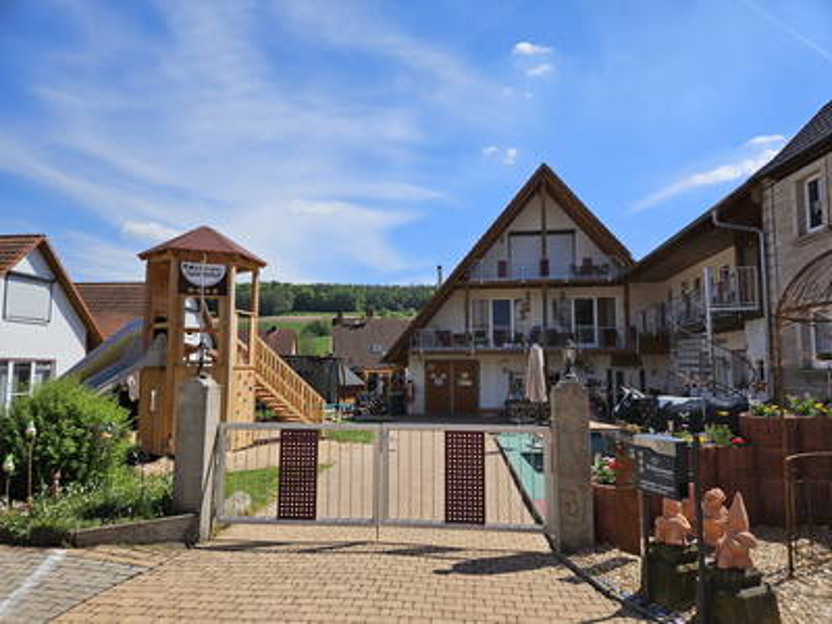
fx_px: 553
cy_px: 312
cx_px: 416
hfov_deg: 73.9
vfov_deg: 58.9
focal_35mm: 23
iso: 25
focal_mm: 5.4
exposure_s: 1/2450
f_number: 1.8
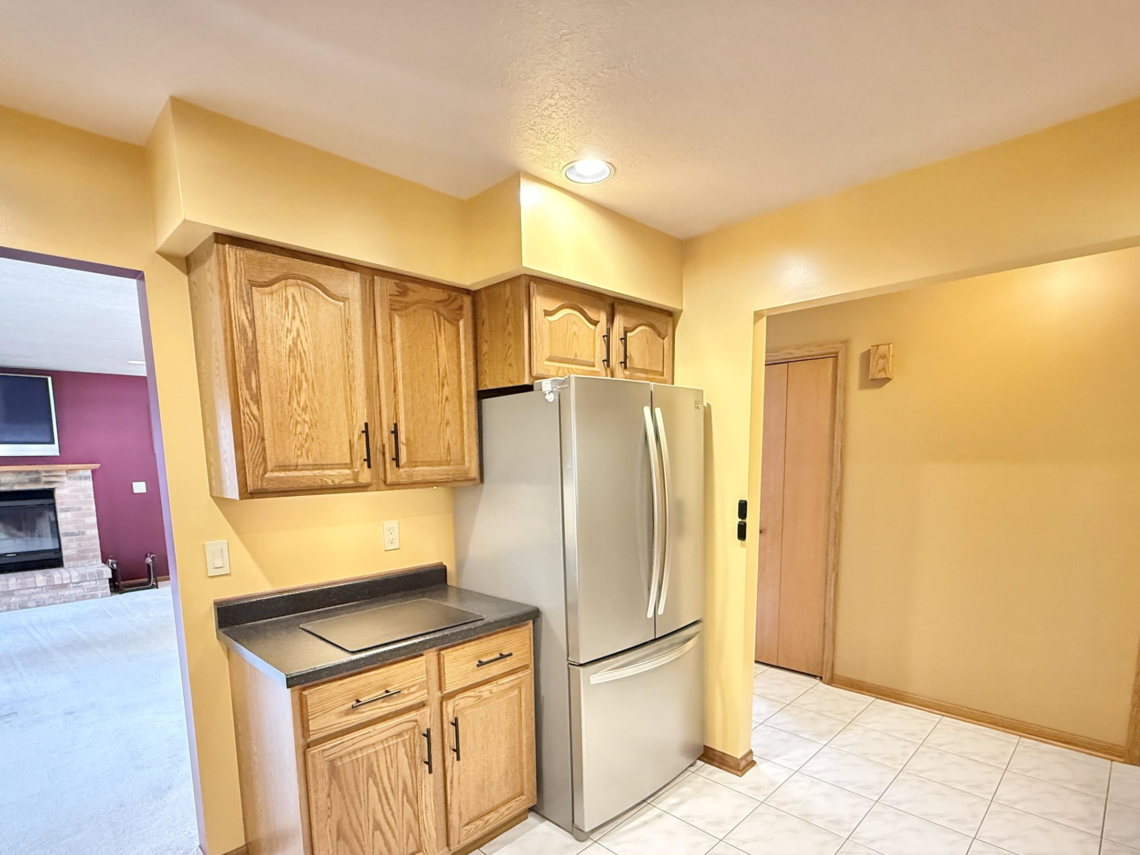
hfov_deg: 87.7
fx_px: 593
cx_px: 558
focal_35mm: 18
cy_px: 535
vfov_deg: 70.4
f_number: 2.2
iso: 1000
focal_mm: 2.22
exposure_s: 1/40
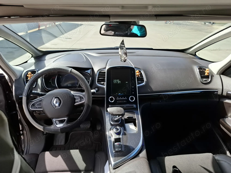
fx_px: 153
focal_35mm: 23
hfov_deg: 73.9
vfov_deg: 58.9
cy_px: 86
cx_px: 116
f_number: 1.8
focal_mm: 5.54
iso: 50
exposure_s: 1/588
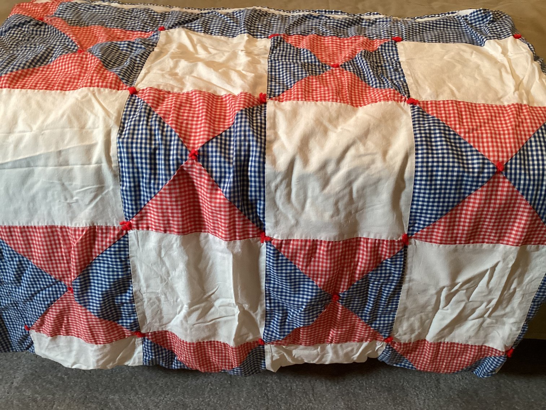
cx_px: 273
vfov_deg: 45.4
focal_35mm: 31
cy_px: 205
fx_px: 489
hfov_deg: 58.3
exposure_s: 1/60
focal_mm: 3.3
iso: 250
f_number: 2.4
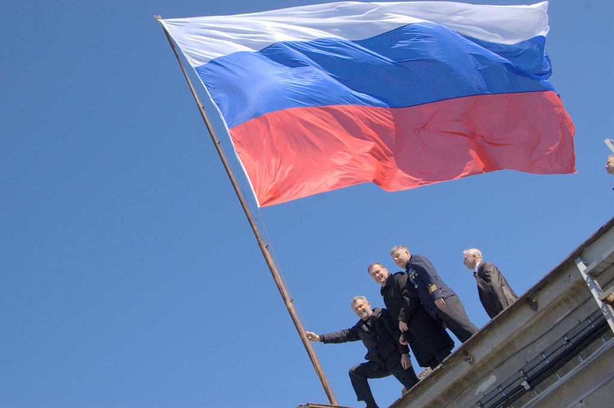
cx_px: 307
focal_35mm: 42
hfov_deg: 46.4
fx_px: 716
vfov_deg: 31.8
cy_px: 204
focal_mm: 28
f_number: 5
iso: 200
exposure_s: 1/1000
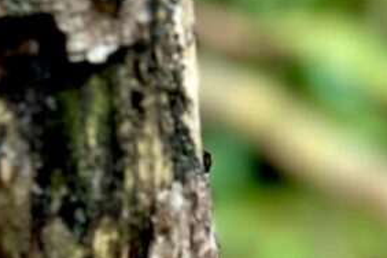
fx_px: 1946
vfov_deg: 7.0
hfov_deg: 11.1
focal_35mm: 181
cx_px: -125
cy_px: 693
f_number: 1.78
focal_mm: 6.86
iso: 250
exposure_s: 1/60
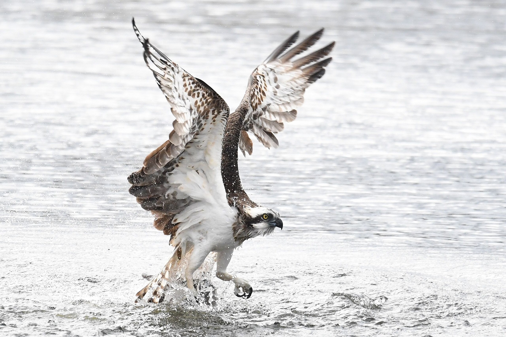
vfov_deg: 3.1
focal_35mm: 450
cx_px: 253
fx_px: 6322
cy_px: 168
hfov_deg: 4.6
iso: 2000
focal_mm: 300
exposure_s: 1/4000
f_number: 4.5
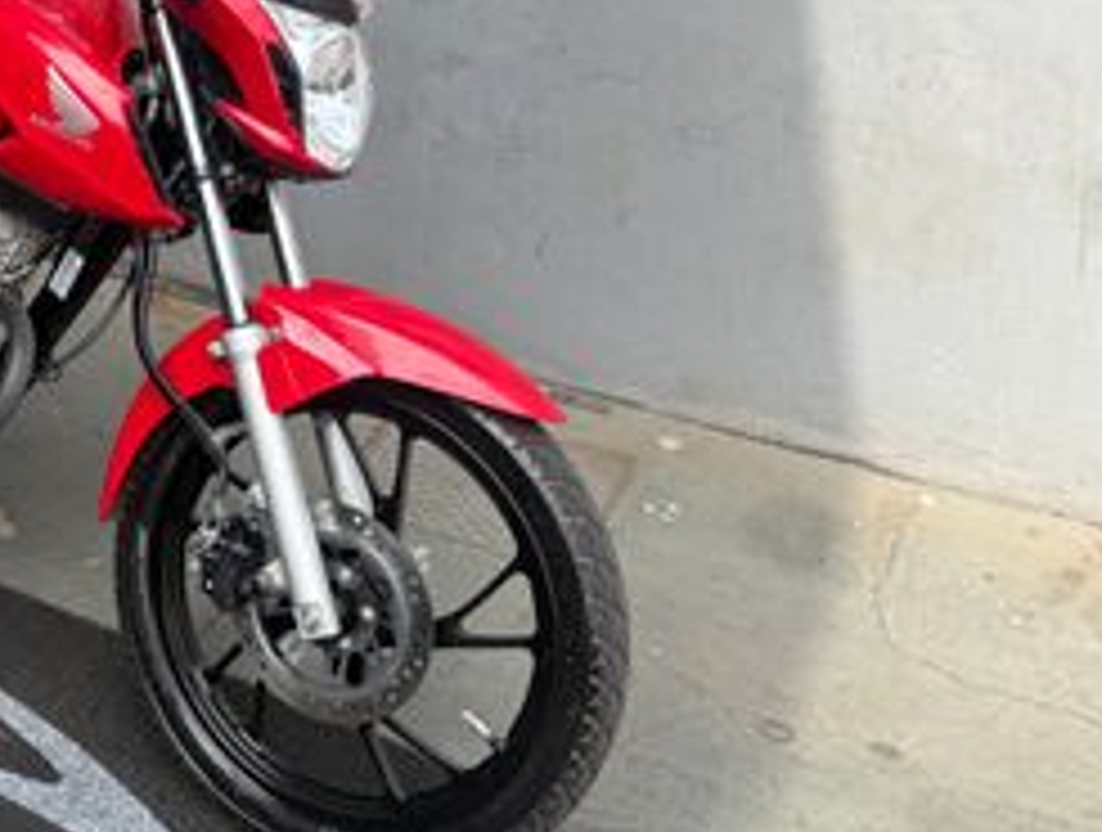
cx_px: 76
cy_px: 202
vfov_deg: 31.1
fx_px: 1468
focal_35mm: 46
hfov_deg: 37.9
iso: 80
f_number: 1.78
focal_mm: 6.76
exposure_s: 1/1032
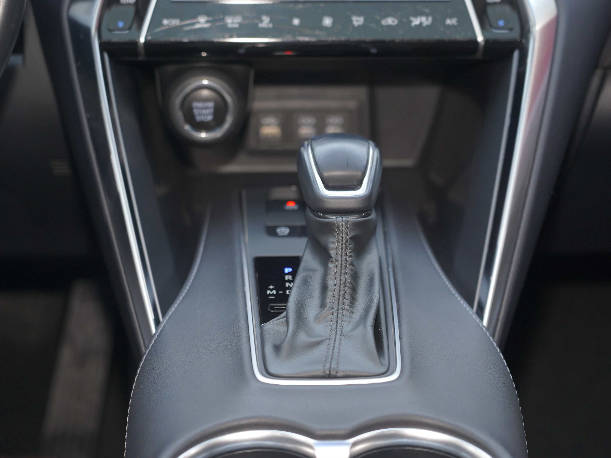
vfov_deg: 15.4
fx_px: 1695
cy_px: 231
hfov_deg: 20.4
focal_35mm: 96
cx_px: 325
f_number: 4
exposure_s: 1/125
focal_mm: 88
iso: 3200
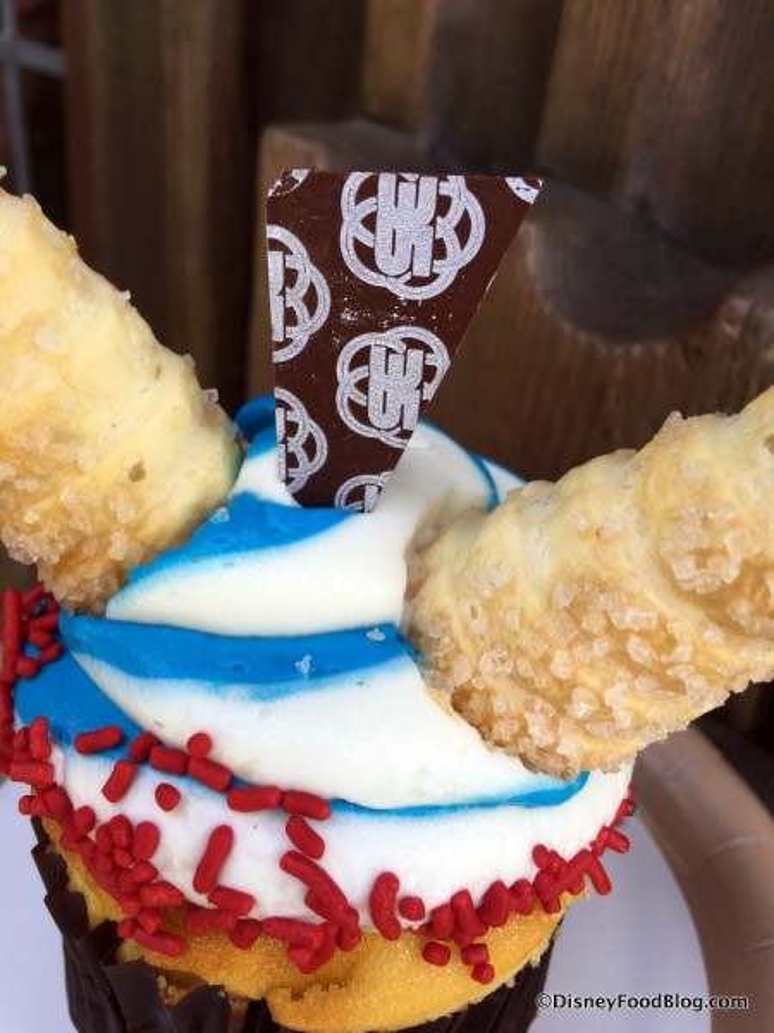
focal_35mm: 29
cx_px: 387
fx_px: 865
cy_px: 516
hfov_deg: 48.2
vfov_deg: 61.7
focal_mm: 4.15
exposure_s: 1/120
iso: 25
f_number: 2.2
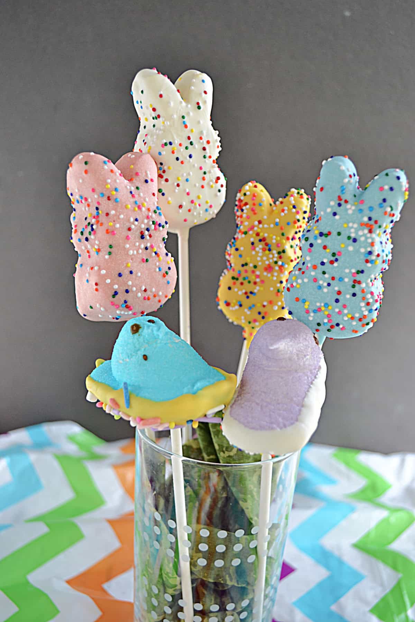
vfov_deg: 57.2
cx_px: 208
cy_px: 311
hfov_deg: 40.0
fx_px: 571
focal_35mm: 33
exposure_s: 1/100
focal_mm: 22
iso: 400
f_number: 5
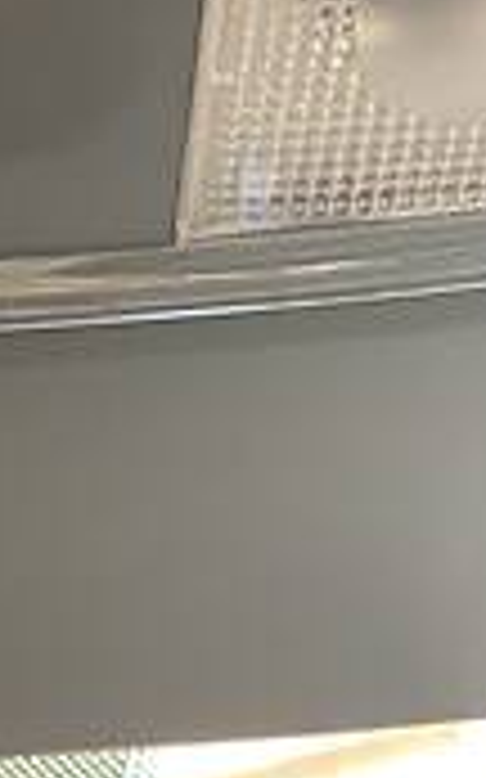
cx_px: -450
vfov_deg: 11.0
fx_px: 4051
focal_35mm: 191
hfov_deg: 6.7
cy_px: 306
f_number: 2.4
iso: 80
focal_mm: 6
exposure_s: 1/122
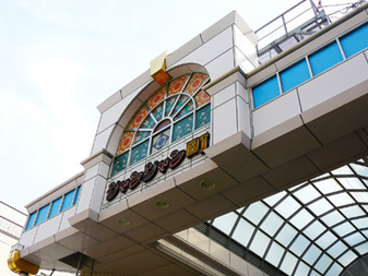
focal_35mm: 37
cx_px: 186
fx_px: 393
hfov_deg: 50.1
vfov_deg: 38.7
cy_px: 140
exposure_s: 1/200
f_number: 5.6
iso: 100
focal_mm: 6
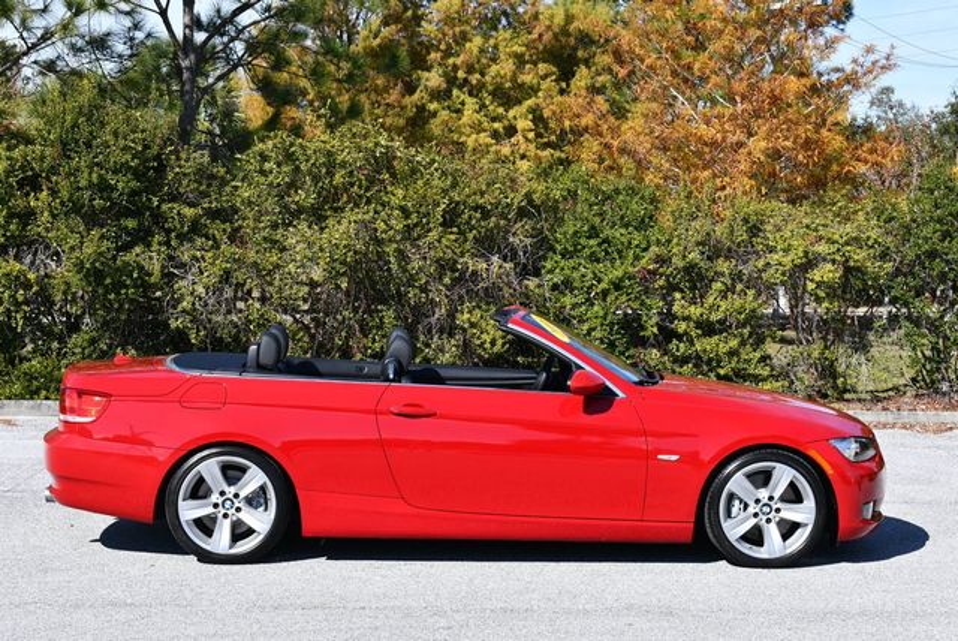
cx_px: 479
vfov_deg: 18.0
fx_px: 2024
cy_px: 320
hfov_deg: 26.6
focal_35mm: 76
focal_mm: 38
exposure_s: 1/250
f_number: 8
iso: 100
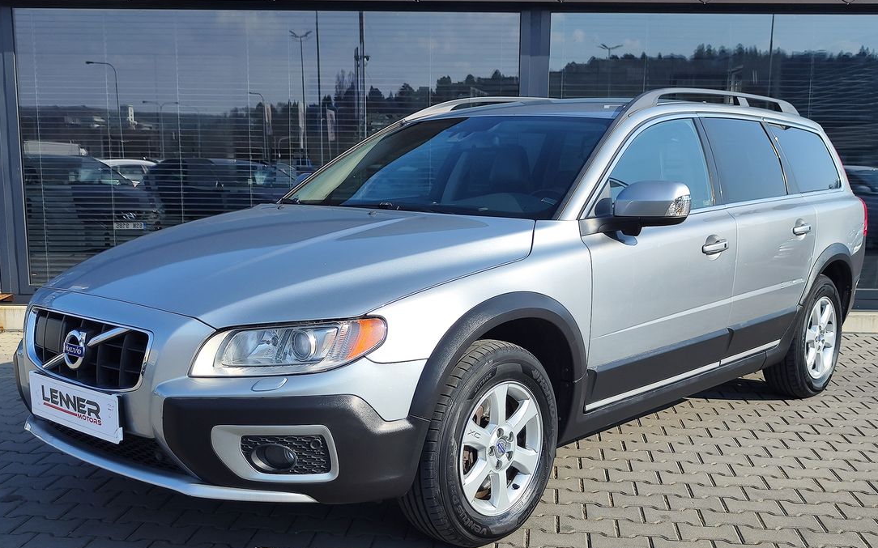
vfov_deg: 45.5
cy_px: 355
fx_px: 646
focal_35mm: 27
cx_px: 424
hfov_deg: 68.4
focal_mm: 7.01
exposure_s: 1/1089
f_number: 1.69
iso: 50
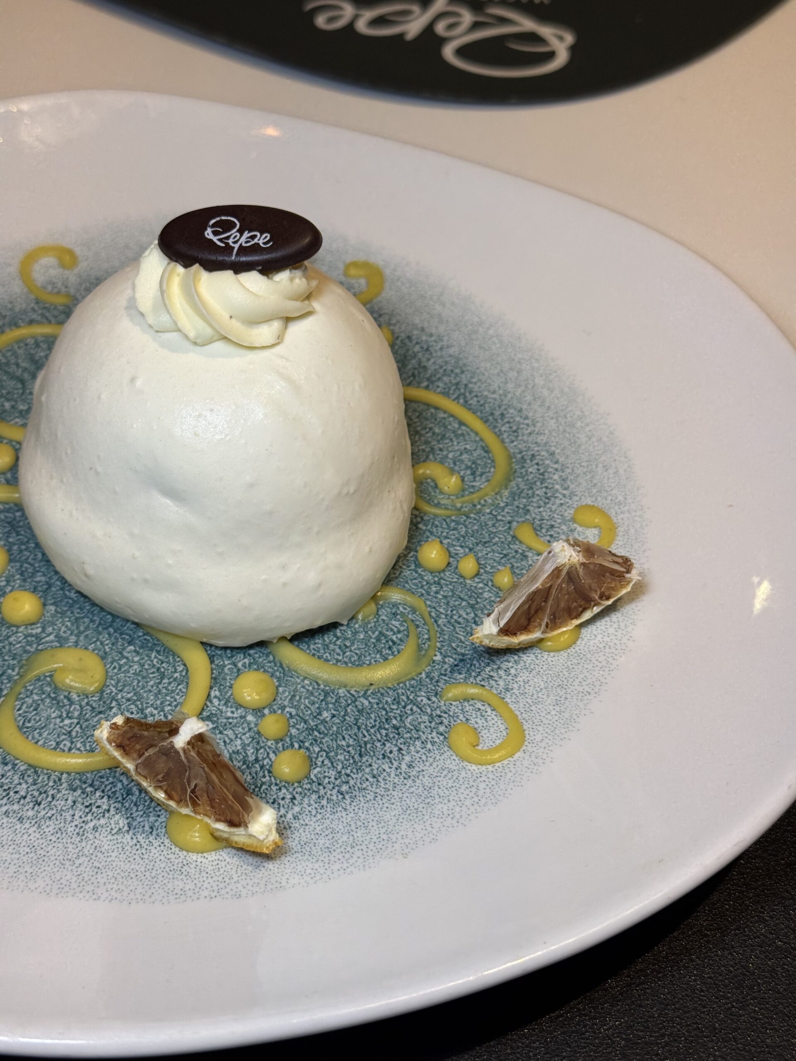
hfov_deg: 30.3
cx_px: 398
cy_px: 530
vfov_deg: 39.7
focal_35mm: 48
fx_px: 1472
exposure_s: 1/100
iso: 64
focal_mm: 6.76
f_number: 1.78
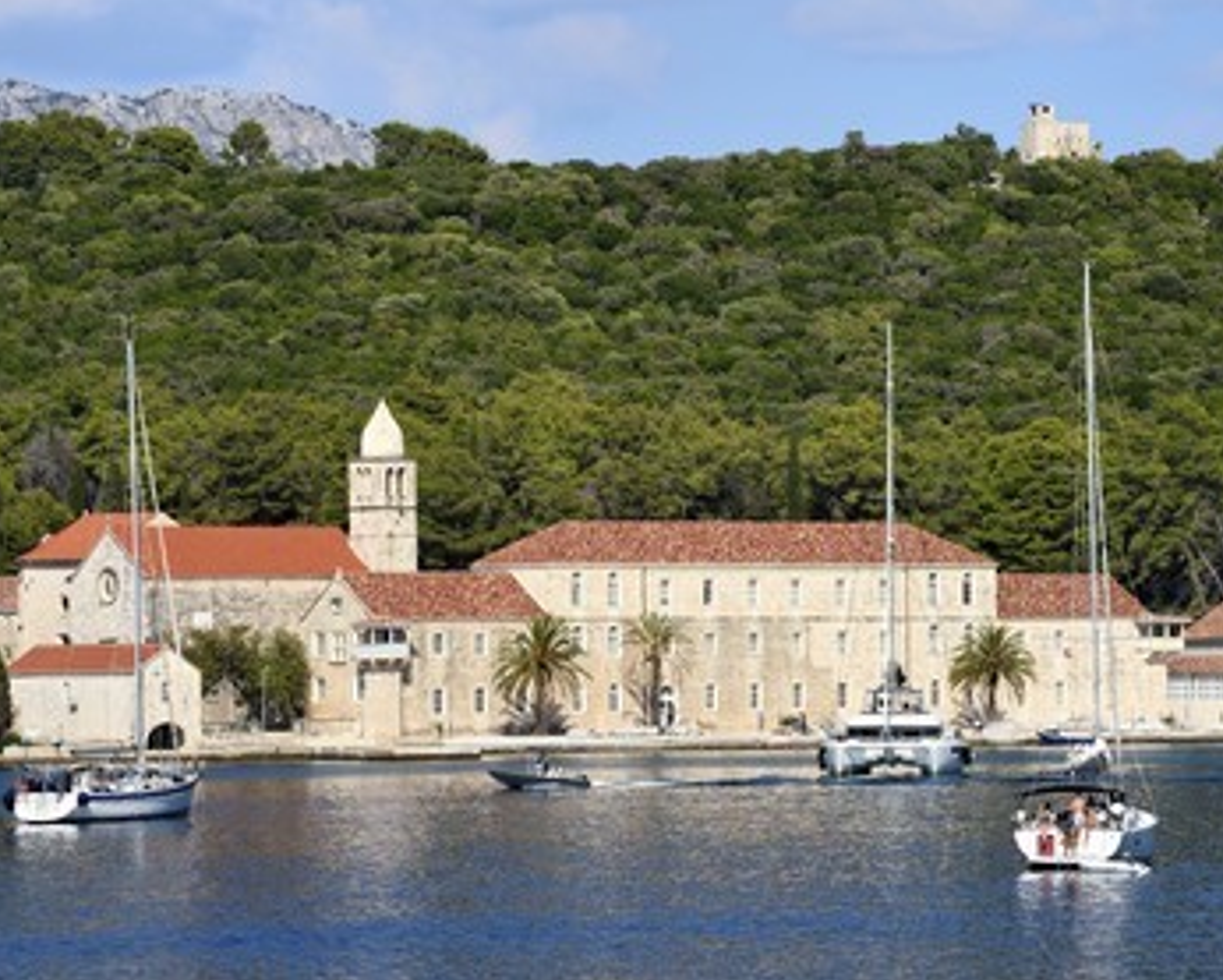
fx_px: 7640
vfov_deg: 7.3
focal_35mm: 211
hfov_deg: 9.2
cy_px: 488
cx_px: 652
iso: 200
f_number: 11
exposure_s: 1/640
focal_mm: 185
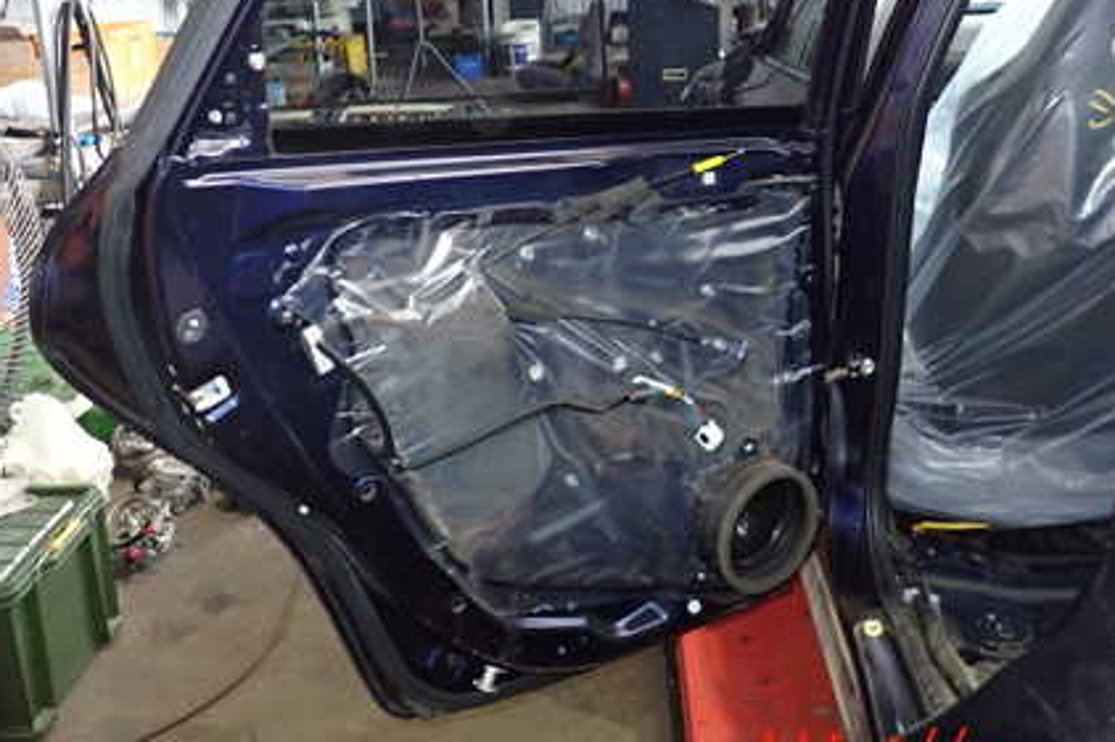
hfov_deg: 51.9
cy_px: 195
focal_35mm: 37
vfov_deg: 35.2
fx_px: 1145
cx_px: 568
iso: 640
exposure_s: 1/100
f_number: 2
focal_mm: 4.5
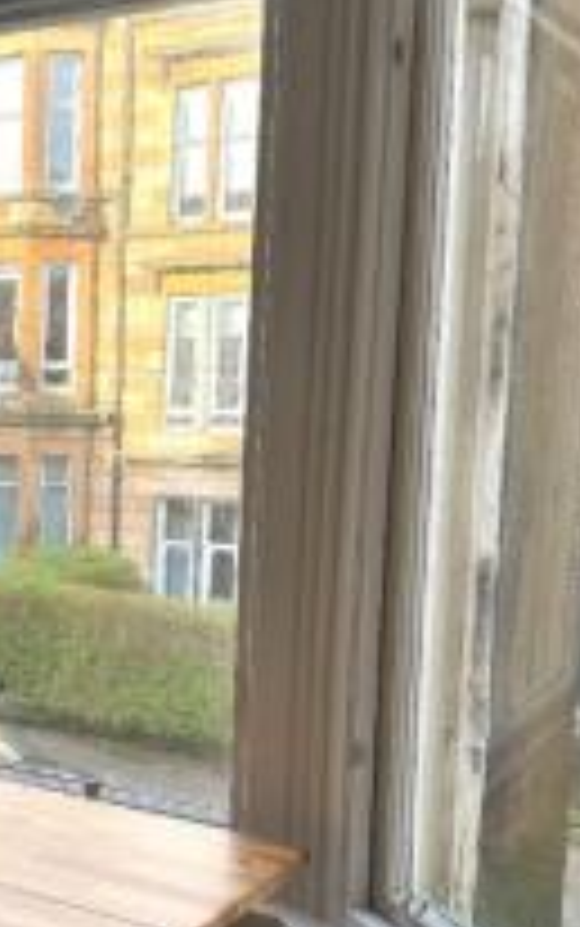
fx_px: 1364
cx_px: -103
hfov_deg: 22.3
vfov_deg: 37.3
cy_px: 569
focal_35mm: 54
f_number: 1.78
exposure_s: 1/912
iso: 80
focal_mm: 6.76
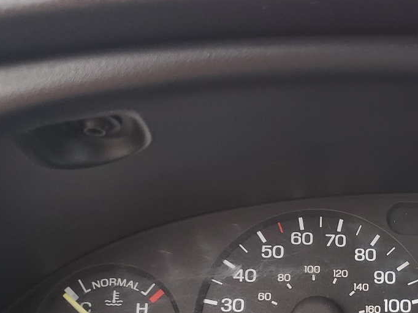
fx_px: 736
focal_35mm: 61
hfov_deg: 29.8
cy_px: 278
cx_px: 408
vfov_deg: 23.4
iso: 55
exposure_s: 1/60.2
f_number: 1.5
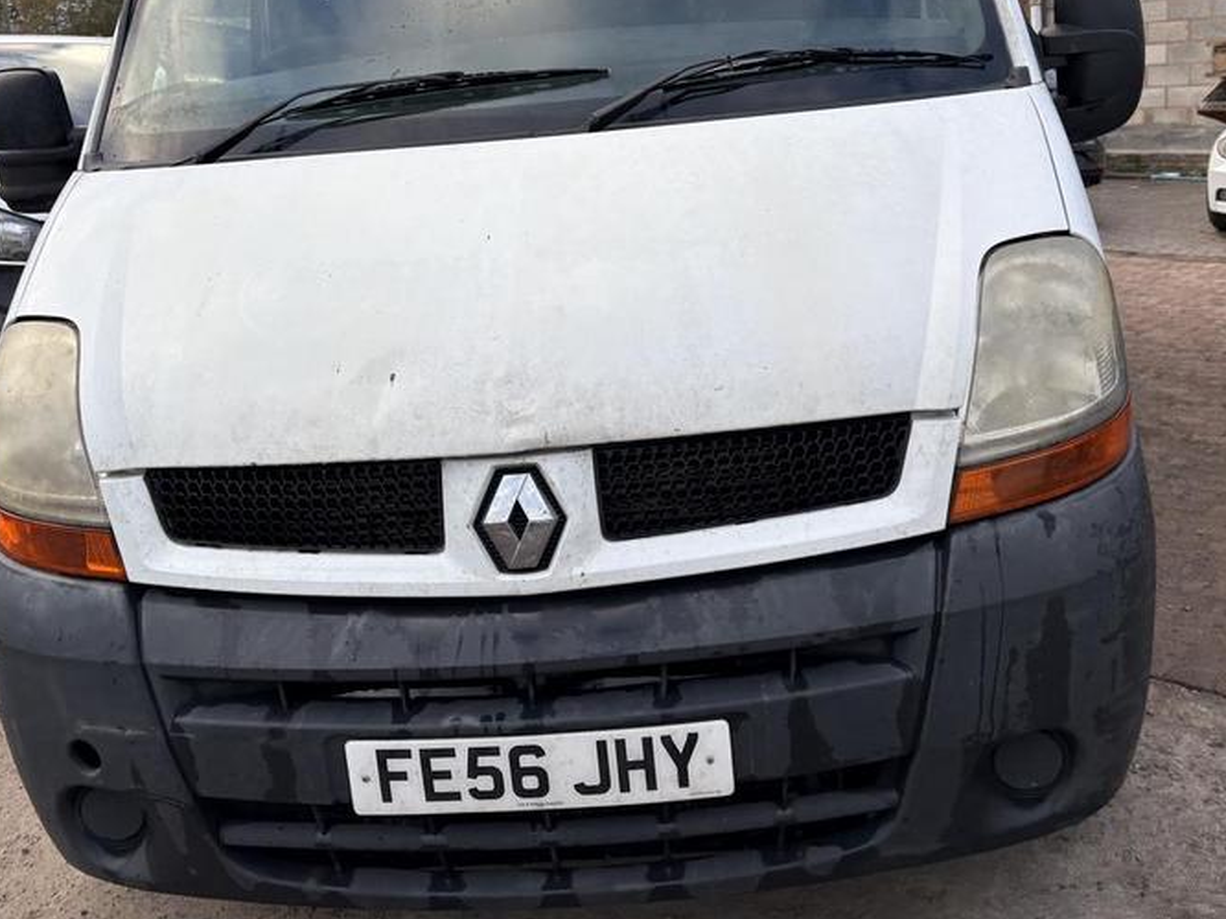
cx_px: 626
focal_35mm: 35
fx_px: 1239
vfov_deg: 40.2
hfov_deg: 52.6
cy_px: 302
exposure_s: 1/716
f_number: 1.6
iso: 50
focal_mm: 5.96
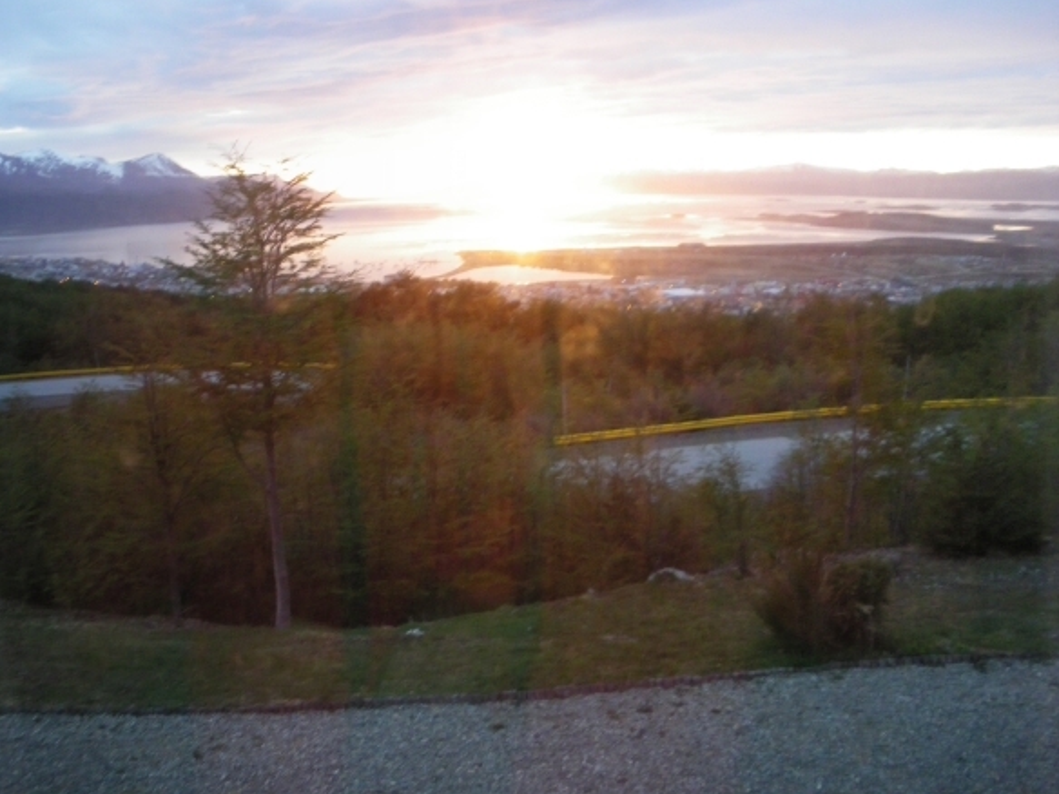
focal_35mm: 37
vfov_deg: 38.7
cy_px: 392
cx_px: 530
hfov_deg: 50.1
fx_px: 1132
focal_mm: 6.3
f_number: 3.5
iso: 400
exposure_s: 1/50
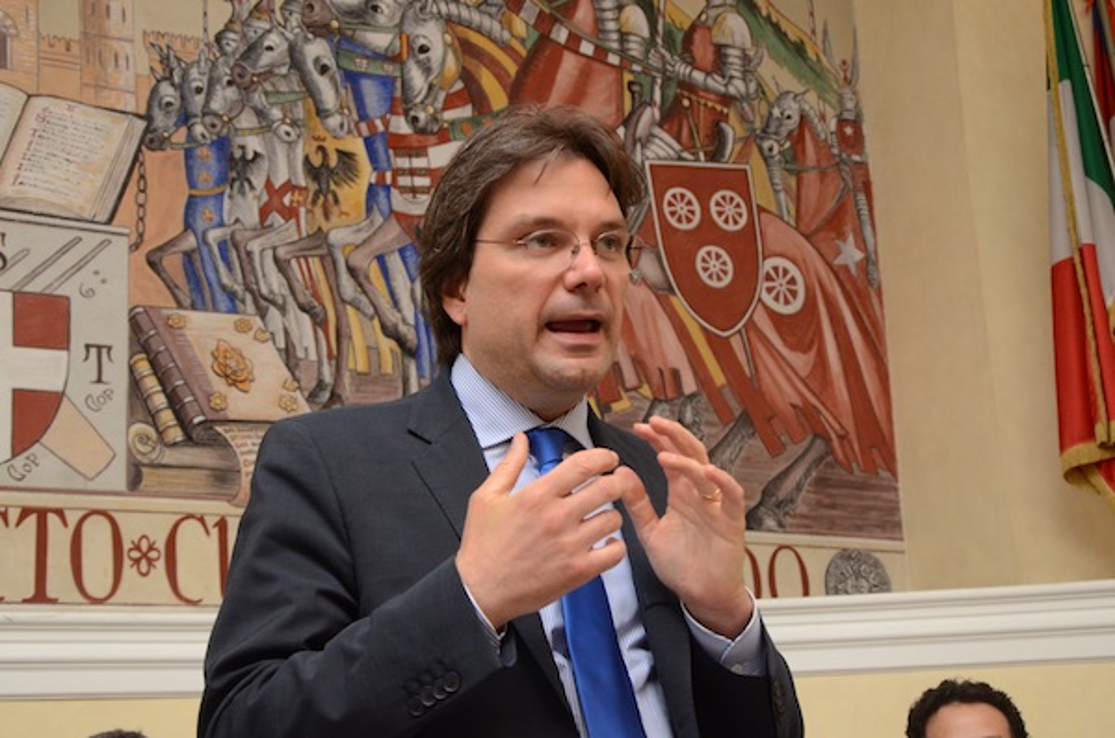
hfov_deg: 33.5
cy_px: 369
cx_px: 558
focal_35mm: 60
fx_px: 1854
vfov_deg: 22.5
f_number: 7.1
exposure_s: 1/200
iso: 1600
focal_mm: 40
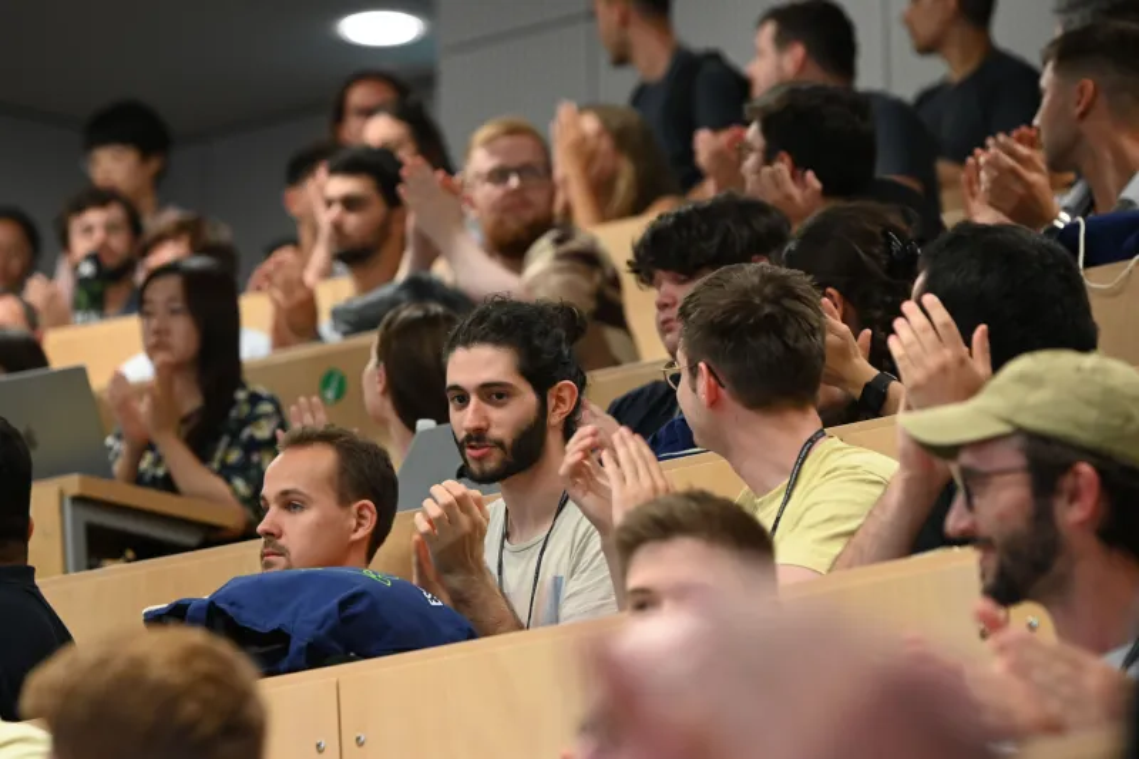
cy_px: 380
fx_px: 5061
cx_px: 570
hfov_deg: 12.8
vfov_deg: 8.6
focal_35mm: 160
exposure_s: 1/160
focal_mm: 160
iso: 2000
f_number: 3.5
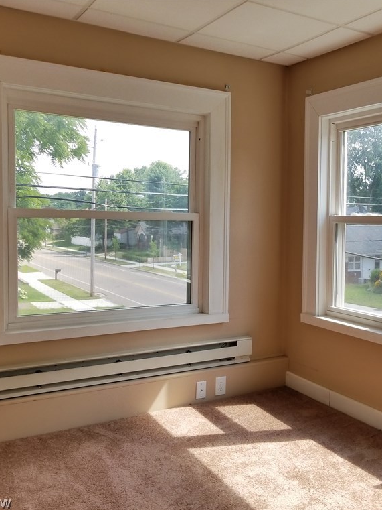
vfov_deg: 52.6
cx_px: 284
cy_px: 256
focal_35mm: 35
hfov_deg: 39.7
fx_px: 515
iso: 50
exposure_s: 1/380
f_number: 1.7
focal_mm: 4.25
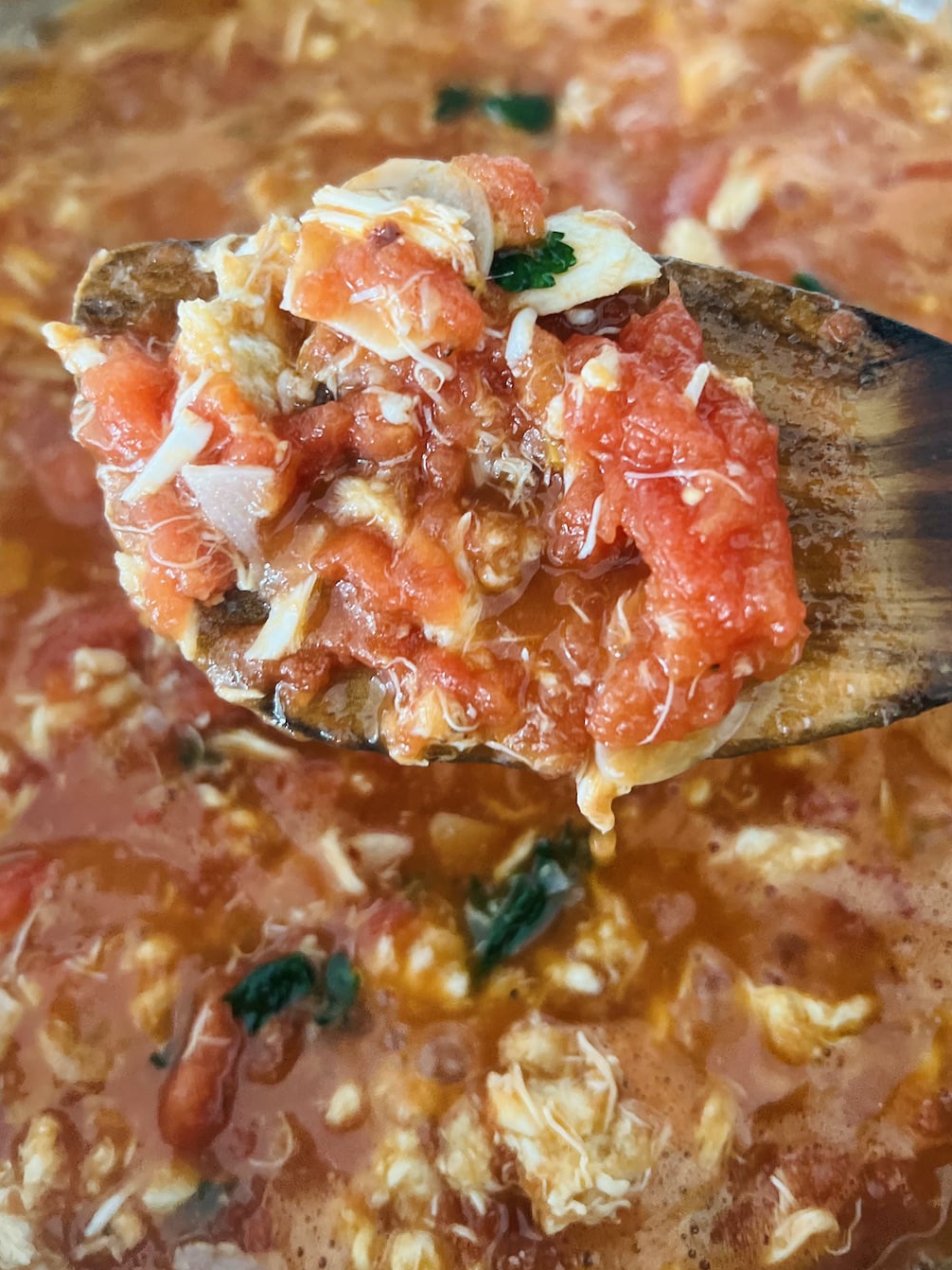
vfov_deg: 58.1
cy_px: 542
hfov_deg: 45.4
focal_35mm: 31
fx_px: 1137
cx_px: 470
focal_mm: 5.7
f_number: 1.5
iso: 500
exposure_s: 1/45
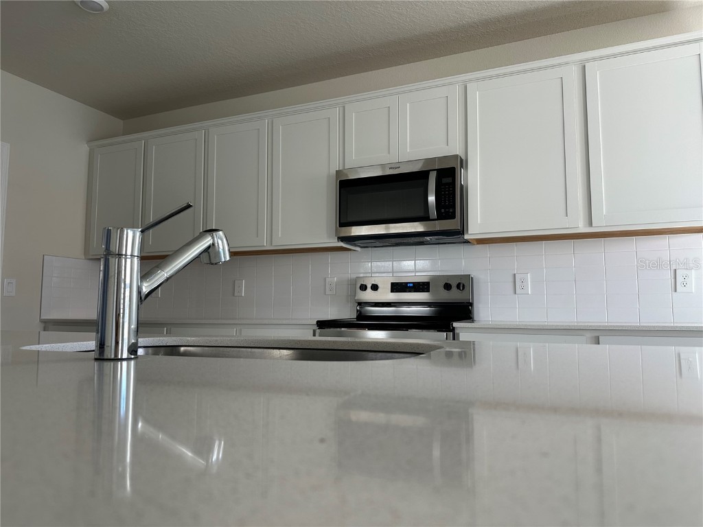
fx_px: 487
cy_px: 264
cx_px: 352
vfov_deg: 56.8
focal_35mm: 24
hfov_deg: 71.6
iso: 125
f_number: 1.78
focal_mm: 6.86
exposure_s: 1/121
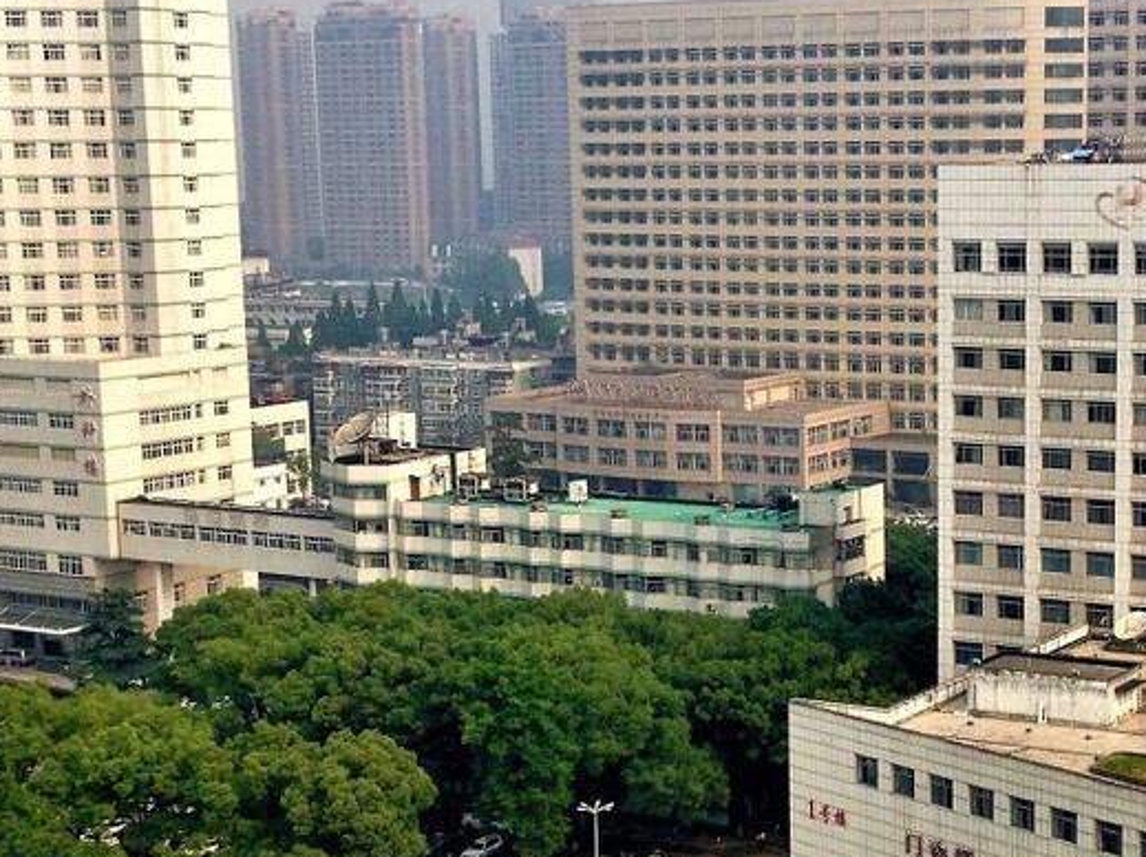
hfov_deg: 24.0
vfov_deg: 18.1
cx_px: 815
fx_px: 2678
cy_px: 540
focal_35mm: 81
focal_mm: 4.28
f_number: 2.4
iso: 50
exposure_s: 1/1284
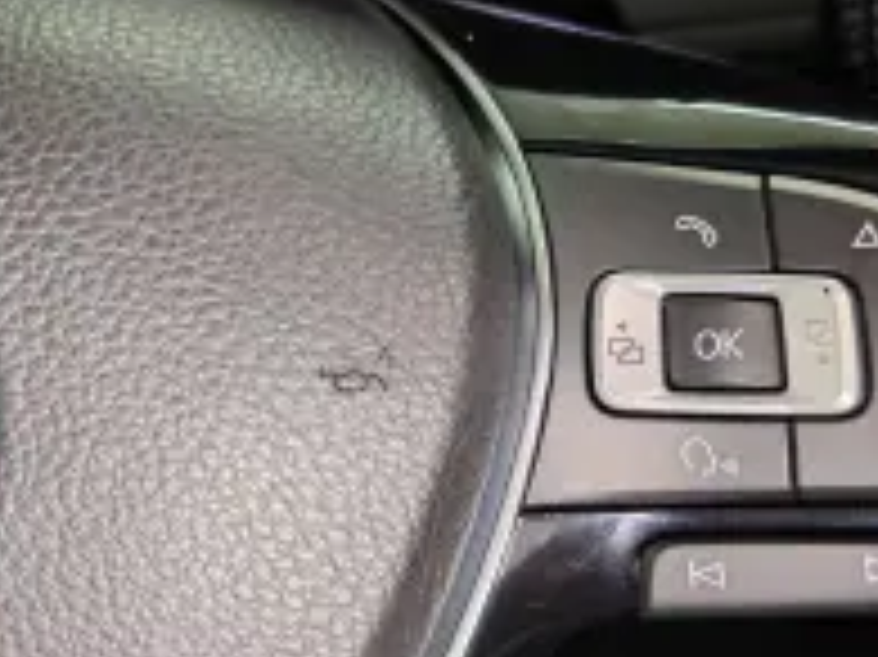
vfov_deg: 30.2
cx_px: 347
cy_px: 297
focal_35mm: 48
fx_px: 1217
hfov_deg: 39.5
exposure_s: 1/57
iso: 800
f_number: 1.6
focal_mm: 5.4
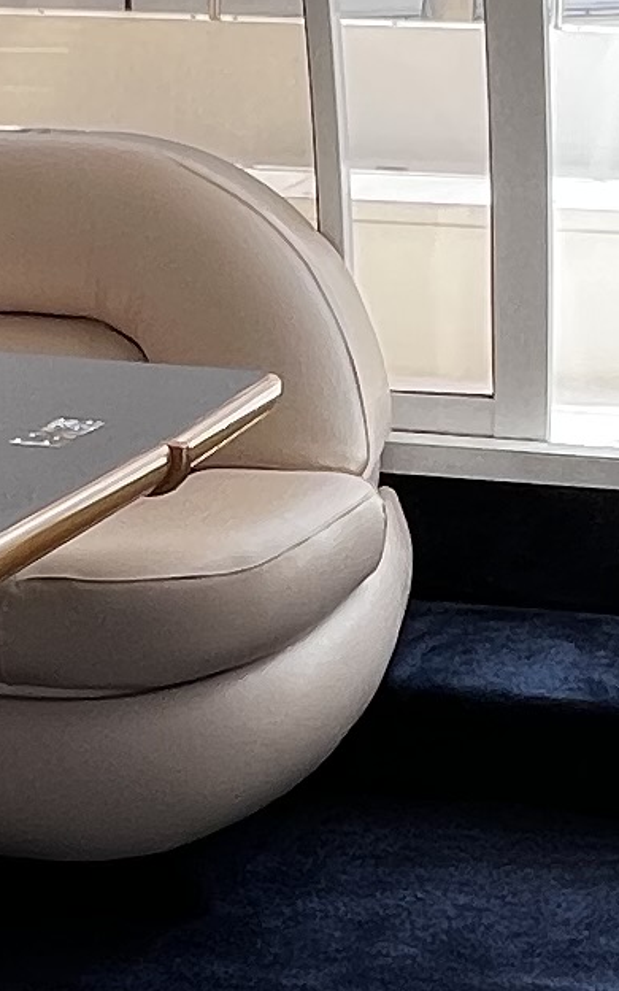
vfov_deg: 23.2
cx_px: 448
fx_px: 2402
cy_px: 664
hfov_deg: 14.6
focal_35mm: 89
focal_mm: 1.57
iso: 32
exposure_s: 1/619
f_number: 1.8
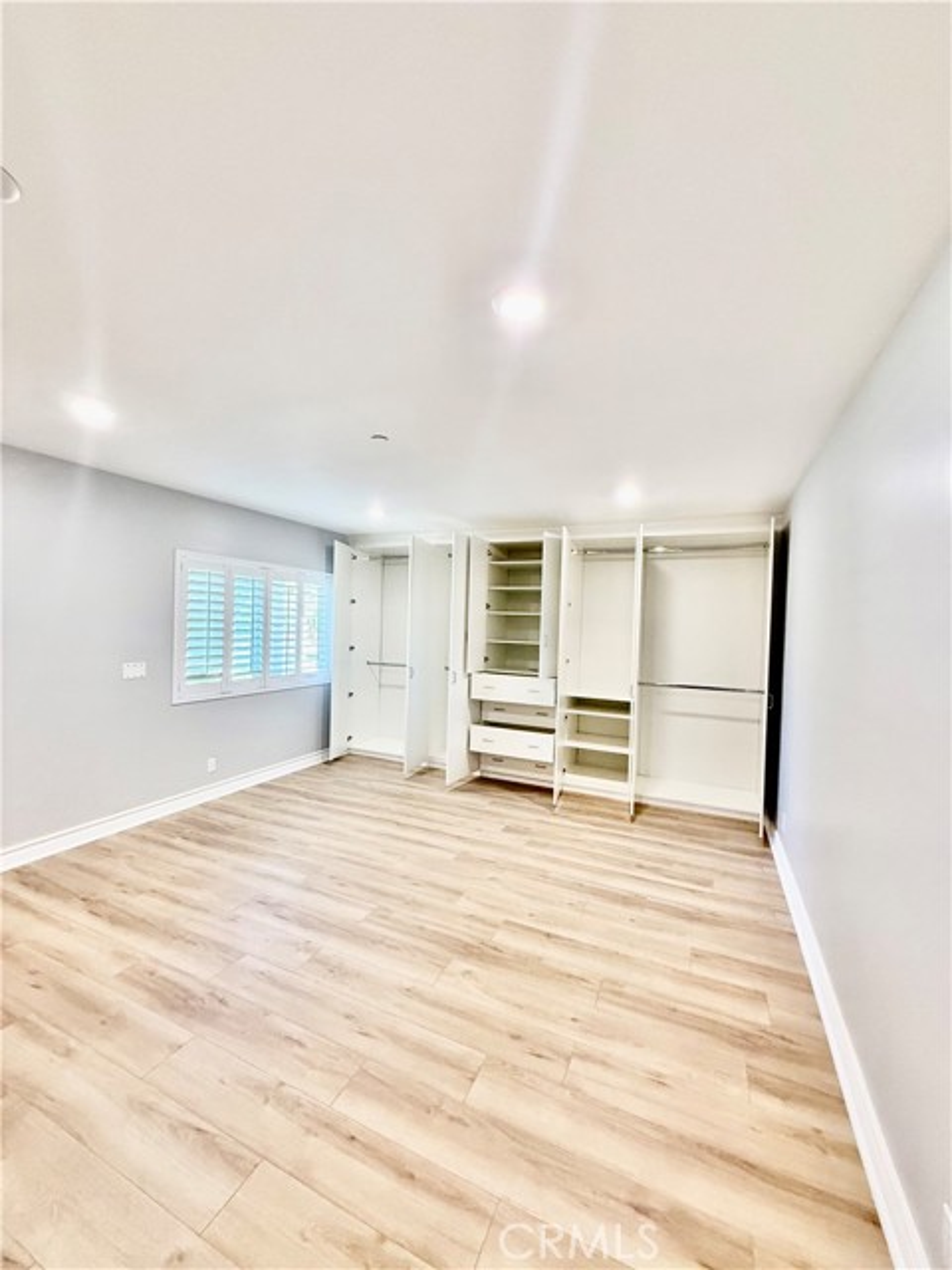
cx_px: 476
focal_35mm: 14
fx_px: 513
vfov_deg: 102.1
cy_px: 635
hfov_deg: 85.7
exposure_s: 1/120
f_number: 2.2
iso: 320
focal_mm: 2.22
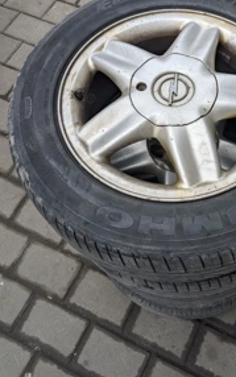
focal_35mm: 40
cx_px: 178
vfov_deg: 48.7
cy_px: 137
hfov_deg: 31.4
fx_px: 411
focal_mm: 4.38
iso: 53
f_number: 1.73
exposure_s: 1/326
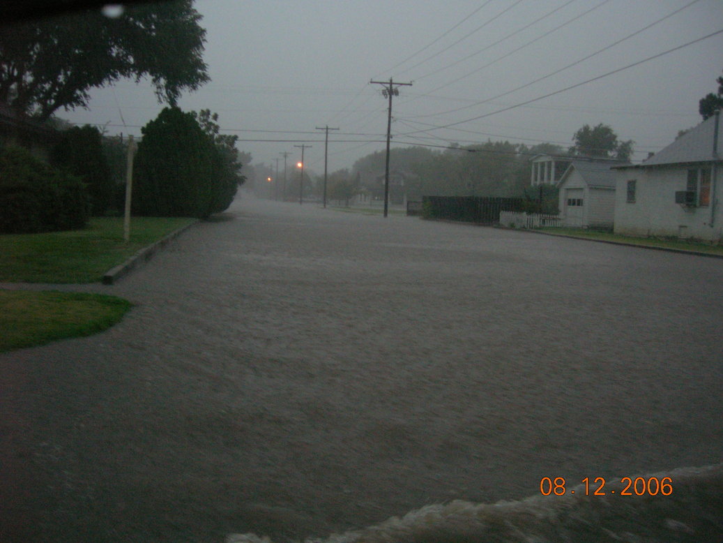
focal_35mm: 34
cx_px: 362
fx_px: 710
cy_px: 272
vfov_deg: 41.8
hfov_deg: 54.0
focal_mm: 5.7
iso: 200
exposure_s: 1/60
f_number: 2.9
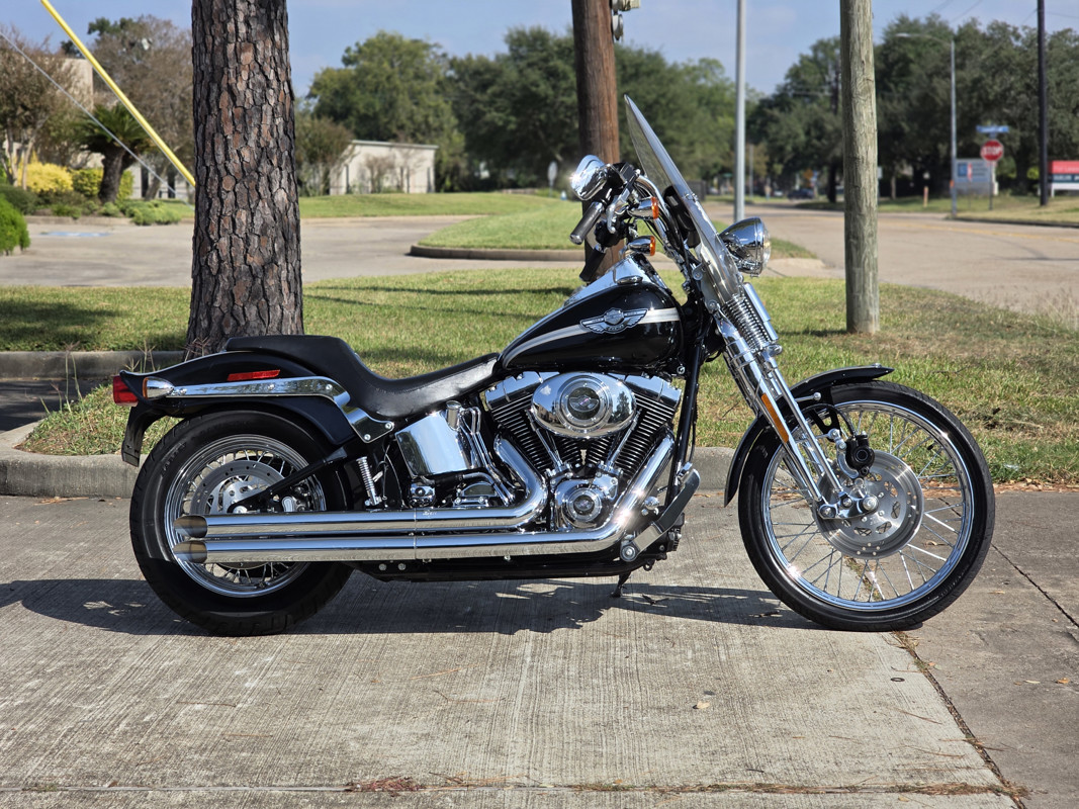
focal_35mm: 69
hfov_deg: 28.2
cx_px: 540
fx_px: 2151
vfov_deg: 21.3
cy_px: 404
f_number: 2.4
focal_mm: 7.9
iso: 50
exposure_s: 1/2077
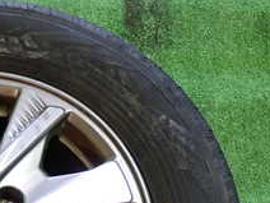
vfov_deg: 16.5
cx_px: -37
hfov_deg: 21.7
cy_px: 254
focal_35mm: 85
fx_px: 663
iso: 320
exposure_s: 1/30
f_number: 2.3
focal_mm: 5.4
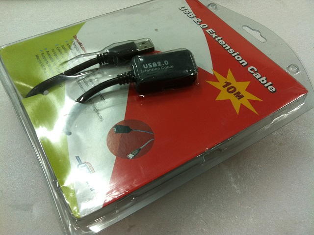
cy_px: 118
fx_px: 317
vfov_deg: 40.6
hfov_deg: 52.7
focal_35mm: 35
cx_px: 157
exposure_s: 1/17
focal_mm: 3.85
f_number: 2.8
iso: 80
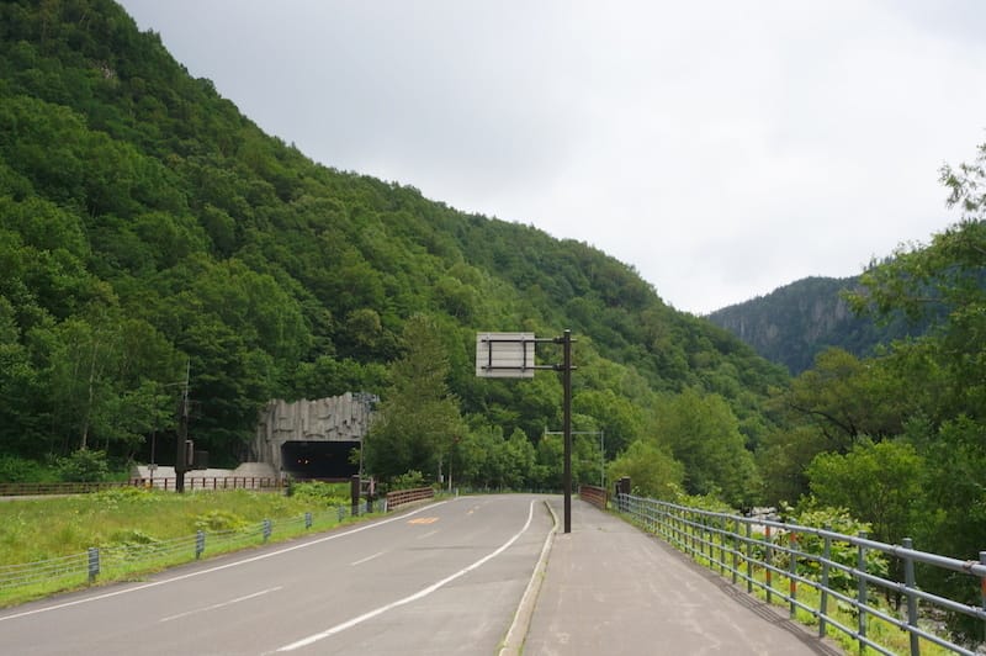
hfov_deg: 51.3
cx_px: 493
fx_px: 1026
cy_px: 328
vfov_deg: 35.4
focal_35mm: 38
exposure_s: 1/125
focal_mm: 25
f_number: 13
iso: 100
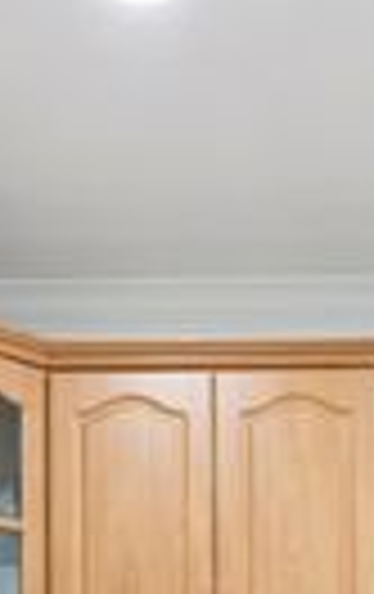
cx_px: 225
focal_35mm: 54
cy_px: 709
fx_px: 877
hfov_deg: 24.0
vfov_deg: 31.5
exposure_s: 1/4
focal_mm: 14
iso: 640
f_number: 9
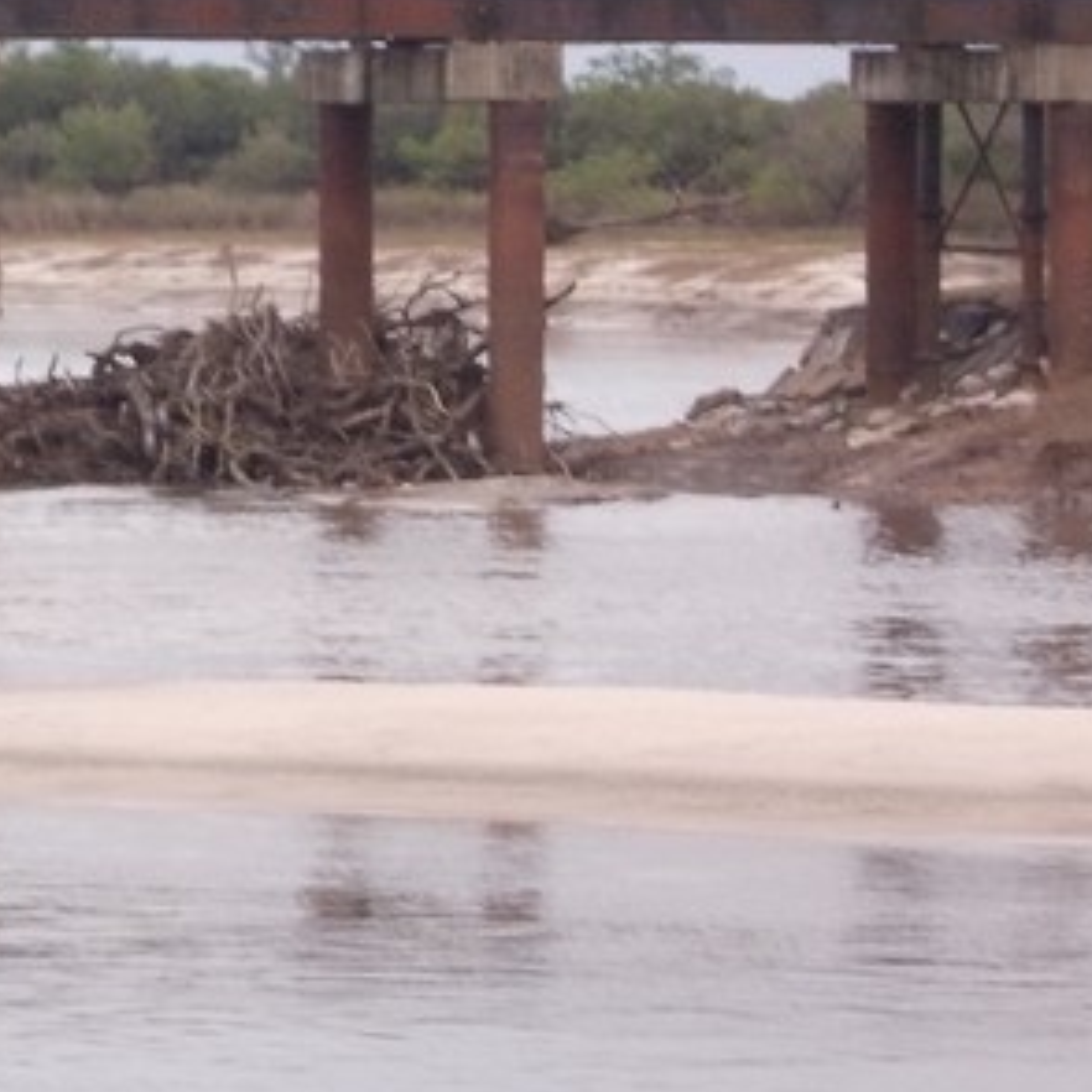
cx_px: -264
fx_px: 10422
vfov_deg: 6.0
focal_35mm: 292
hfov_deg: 6.0
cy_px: 513
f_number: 6.3
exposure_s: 1/25
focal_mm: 17.9
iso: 200
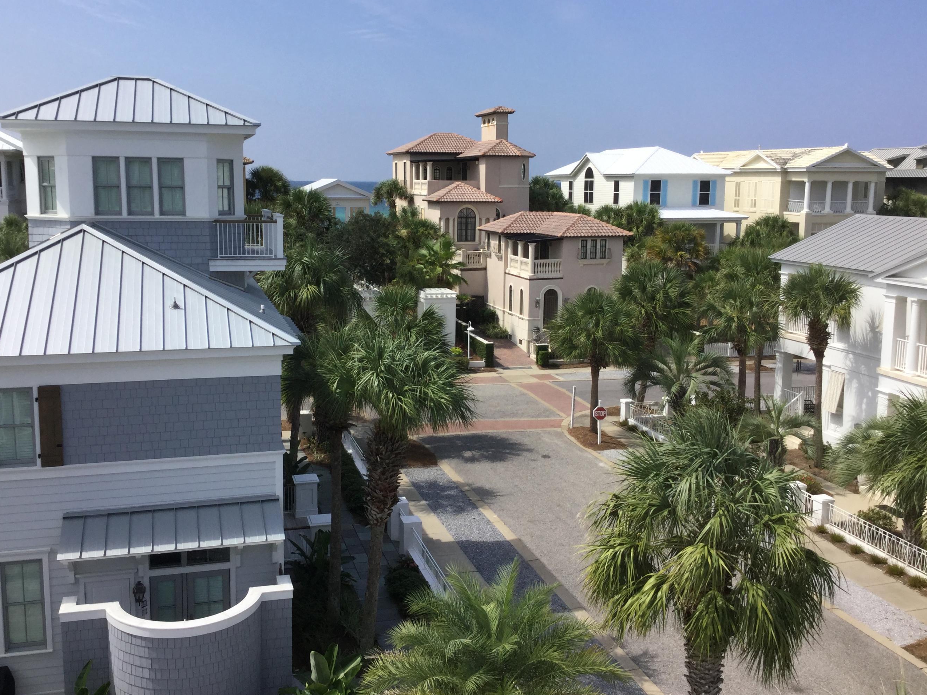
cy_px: 320
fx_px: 937
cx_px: 421
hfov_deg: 52.5
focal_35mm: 35
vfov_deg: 40.7
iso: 25
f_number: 2.4
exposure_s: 1/1538
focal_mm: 3.3
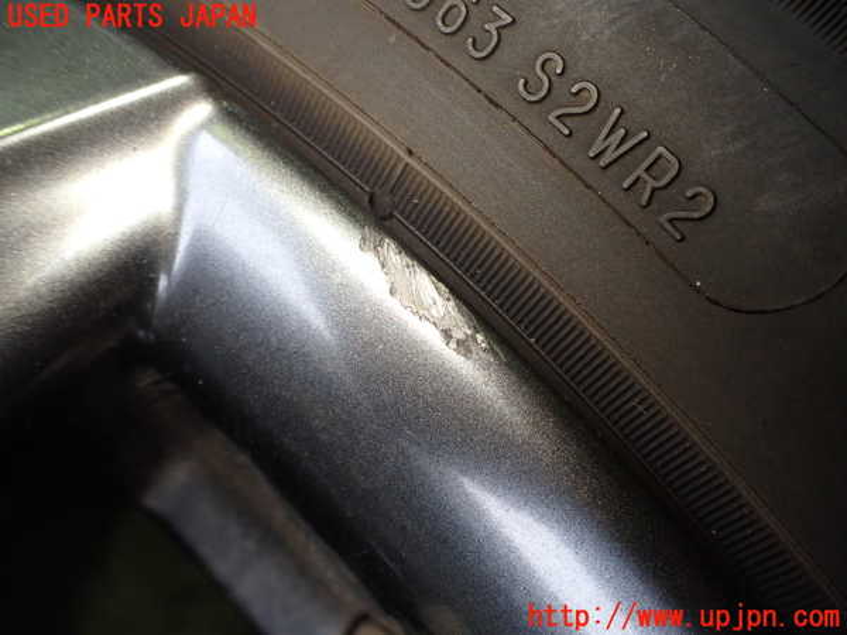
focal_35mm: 30
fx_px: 734
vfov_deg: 46.8
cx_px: 424
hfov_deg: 60.0
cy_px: 318
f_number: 2.3
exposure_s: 1/125
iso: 250
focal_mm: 5.4
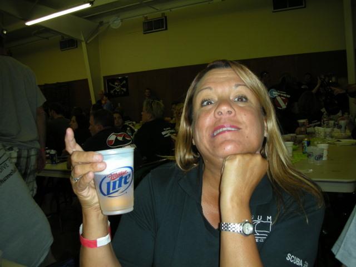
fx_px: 360
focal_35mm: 35
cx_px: 178
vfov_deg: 40.7
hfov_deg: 52.6
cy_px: 134
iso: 50
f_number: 2.8
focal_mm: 5.8
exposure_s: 1/60
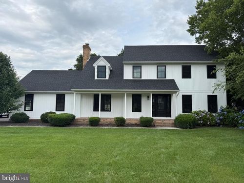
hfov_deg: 71.6
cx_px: 122
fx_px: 169
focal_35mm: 24
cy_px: 92
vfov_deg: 56.8
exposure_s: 1/2110
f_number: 1.78
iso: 80
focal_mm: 6.76
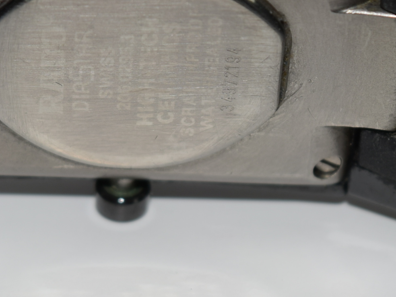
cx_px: 120
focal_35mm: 241
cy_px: 67
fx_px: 2762
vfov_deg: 6.1
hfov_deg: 8.2
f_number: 8
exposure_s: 1/60
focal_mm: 55
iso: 100
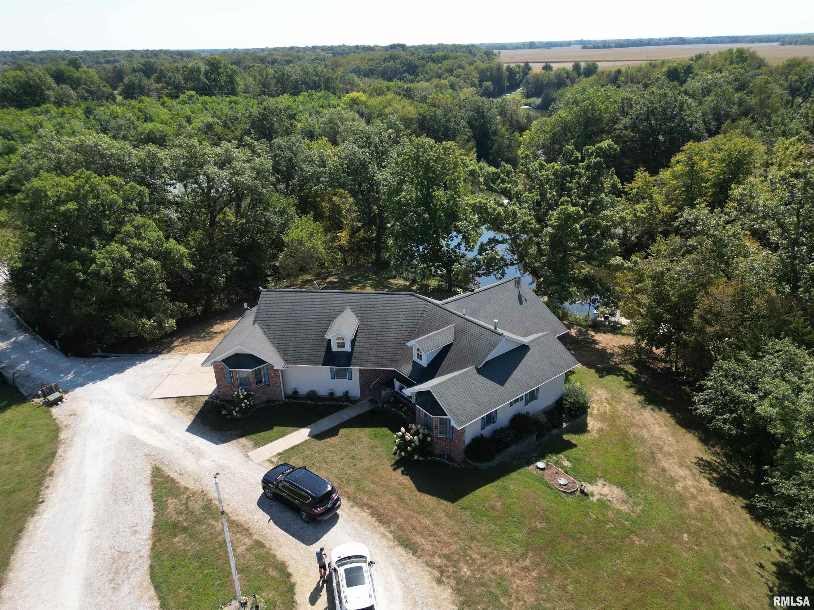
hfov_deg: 71.6
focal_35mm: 24
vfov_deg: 56.8
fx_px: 564
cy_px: 305
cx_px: 407
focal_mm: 6.72
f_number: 1.7
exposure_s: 1/2000
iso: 110
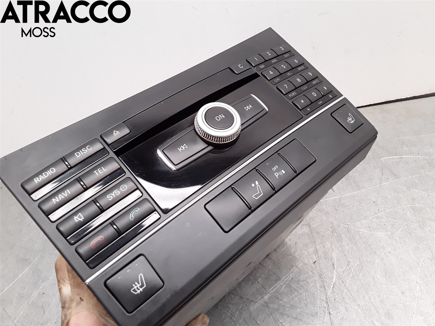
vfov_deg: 49.7
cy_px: 163
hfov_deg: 63.4
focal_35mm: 28
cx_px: 218
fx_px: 352
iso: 100
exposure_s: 1/100
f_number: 1.9
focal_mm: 2.91
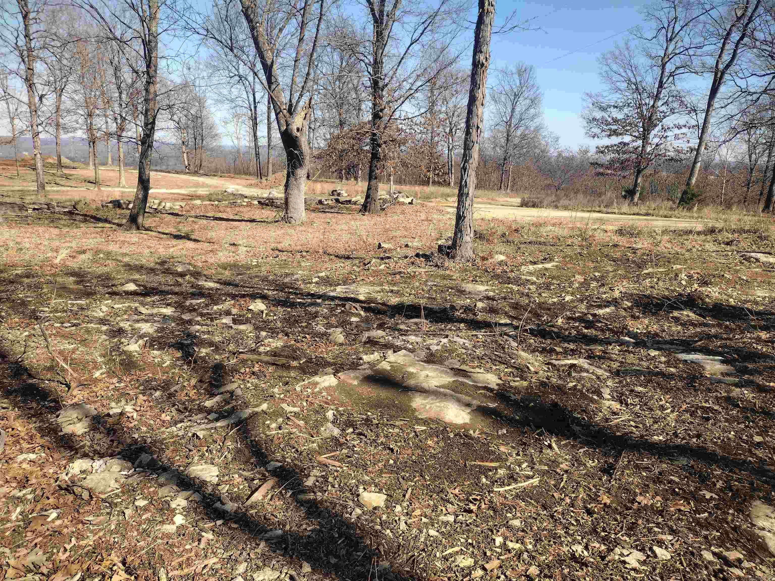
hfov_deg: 65.3
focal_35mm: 27
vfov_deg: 51.4
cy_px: 290
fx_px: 604
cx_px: 388
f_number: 1.7
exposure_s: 1/1208
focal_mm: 4.71
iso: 100
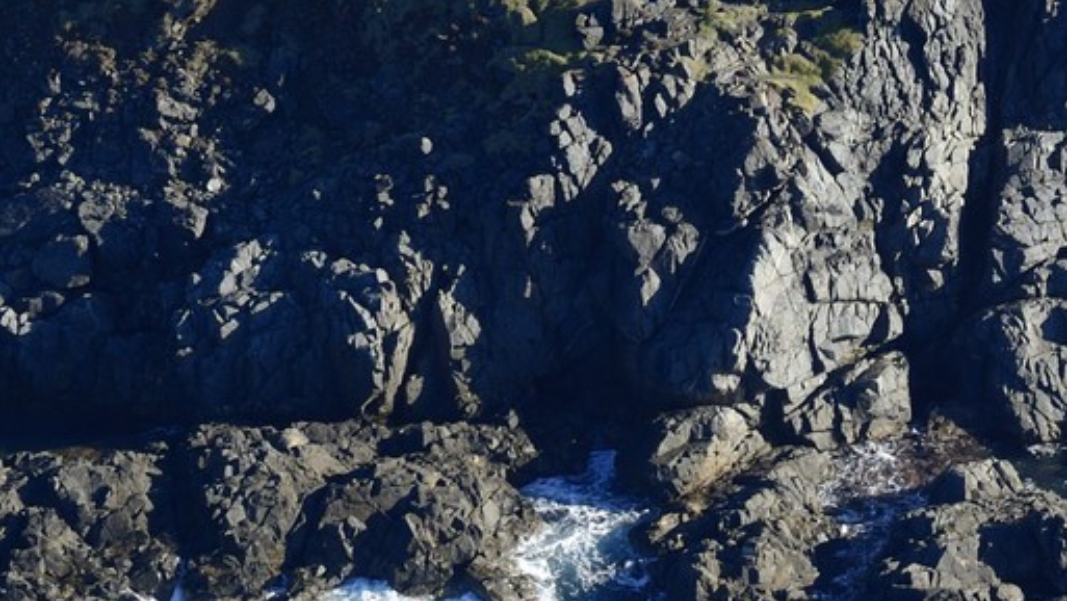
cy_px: -701
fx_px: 12934
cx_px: 239
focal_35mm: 457
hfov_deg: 4.7
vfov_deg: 2.6
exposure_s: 1/800
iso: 400
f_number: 6.3
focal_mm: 140
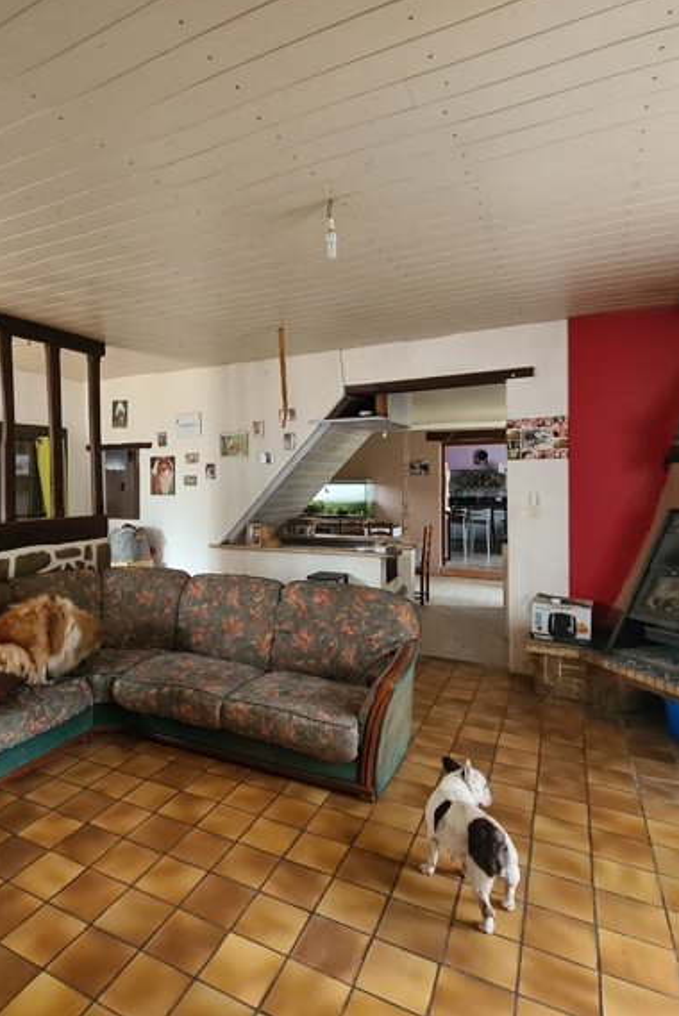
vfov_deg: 86.8
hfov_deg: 62.9
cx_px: 222
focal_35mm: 19
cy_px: 484
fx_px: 537
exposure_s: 1/50
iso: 400
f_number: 2.2
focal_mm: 2.2
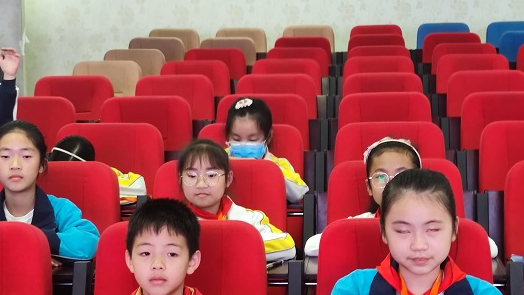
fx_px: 1195
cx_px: 256
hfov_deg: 24.7
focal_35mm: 86
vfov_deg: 14.1
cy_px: 156
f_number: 1.69
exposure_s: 1/50
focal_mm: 6.72
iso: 454
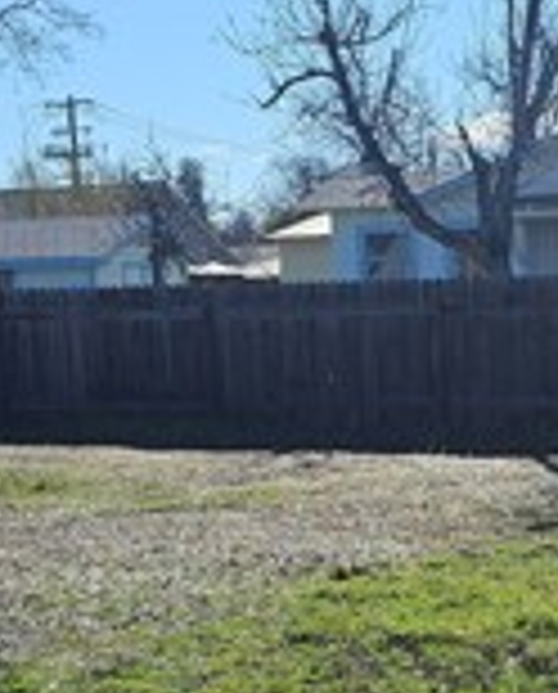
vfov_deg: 20.2
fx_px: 1912
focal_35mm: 93
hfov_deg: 16.4
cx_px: 495
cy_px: 608
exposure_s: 1/1410
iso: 16
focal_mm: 6.3
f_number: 1.7
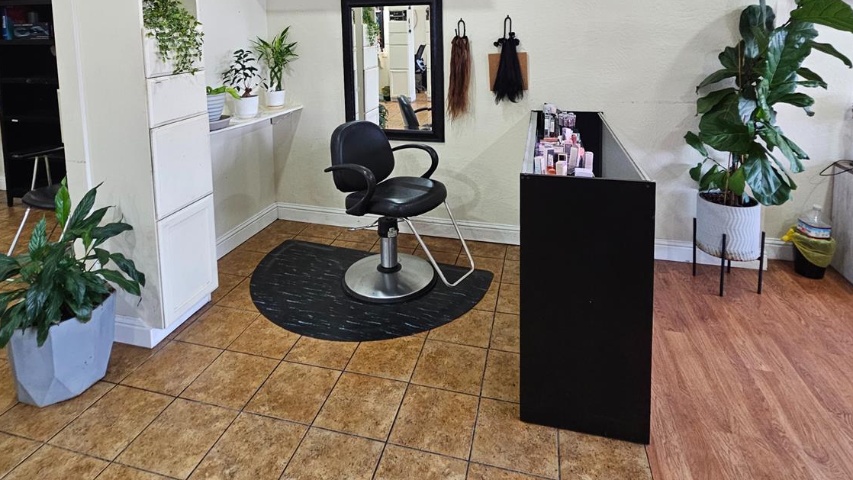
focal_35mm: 19
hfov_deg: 89.6
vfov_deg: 53.2
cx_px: 426
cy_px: 76
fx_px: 430
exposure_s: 1/40
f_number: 2.2
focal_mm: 2.2
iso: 320
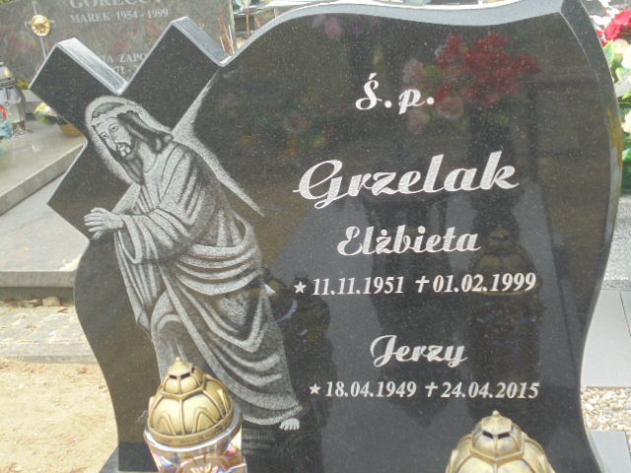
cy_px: 236
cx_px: 316
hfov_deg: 43.9
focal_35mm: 43
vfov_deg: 33.6
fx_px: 784
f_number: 4.5
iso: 100
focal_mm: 7.8
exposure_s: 1/60
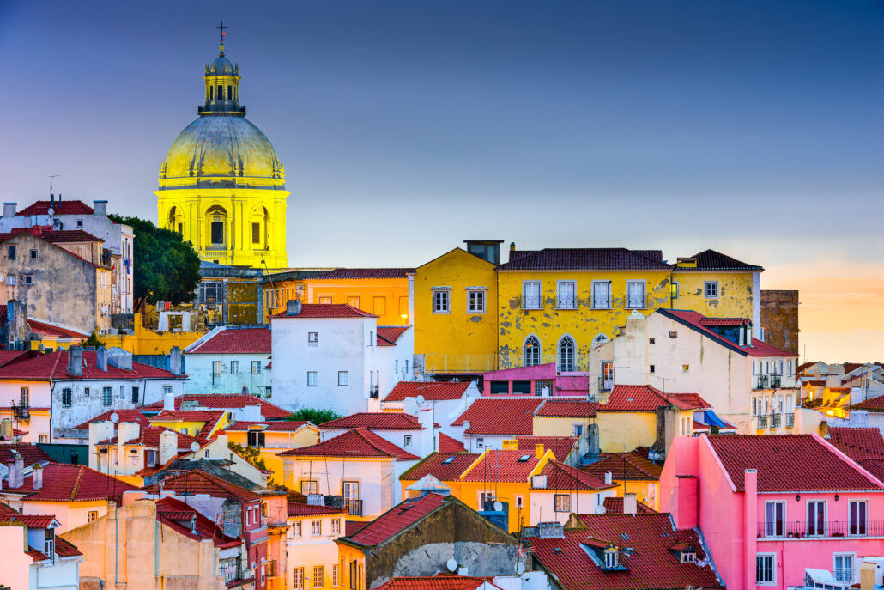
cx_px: 442
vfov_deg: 11.0
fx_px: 3070
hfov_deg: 16.4
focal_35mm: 125
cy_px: 295
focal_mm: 125
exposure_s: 15
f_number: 10
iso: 100
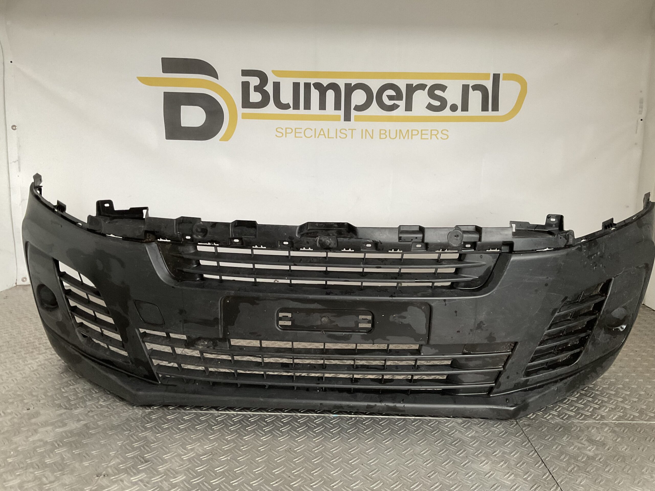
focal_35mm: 29
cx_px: 328
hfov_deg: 61.7
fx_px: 549
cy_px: 246
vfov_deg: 48.2
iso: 100
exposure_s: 1/50
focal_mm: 3
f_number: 1.8
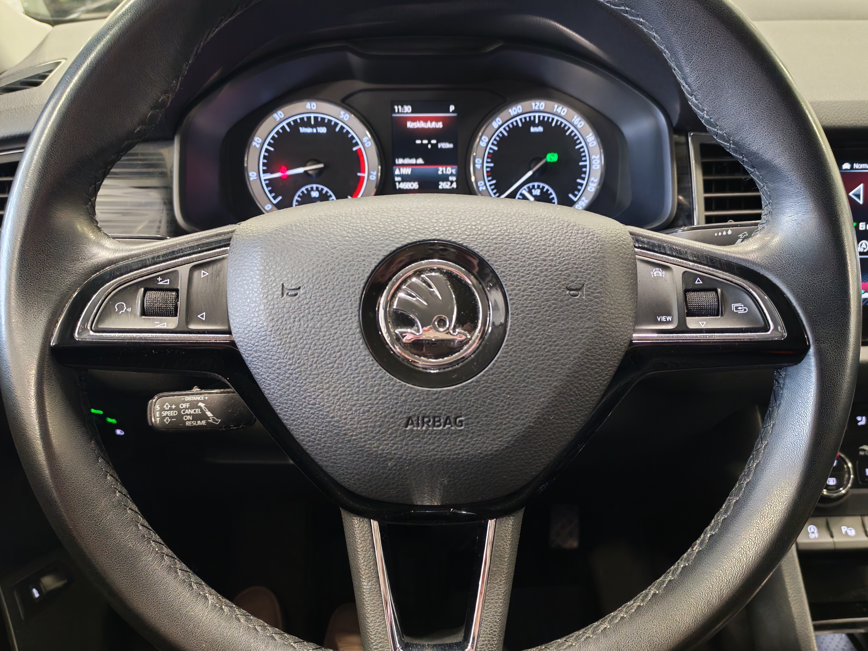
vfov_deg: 45.4
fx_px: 777
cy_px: 326
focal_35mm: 31
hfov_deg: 58.4
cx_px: 434
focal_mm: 6.12
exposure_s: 1/33
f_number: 1.9
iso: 1600
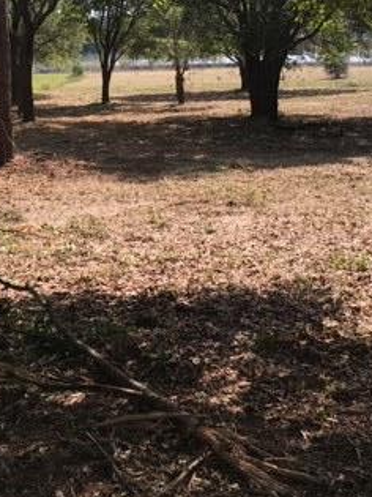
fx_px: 846
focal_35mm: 59
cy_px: 99
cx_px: 128
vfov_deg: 31.8
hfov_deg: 24.7
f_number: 2.2
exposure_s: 1/646
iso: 25
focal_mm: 4.15
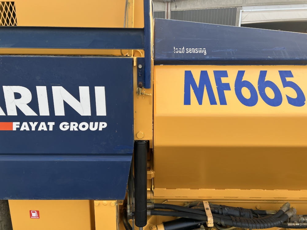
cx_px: 154
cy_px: 115
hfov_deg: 67.3
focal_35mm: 26
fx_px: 231
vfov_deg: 53.1
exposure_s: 1/814
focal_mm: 5.7
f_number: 1.5
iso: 50
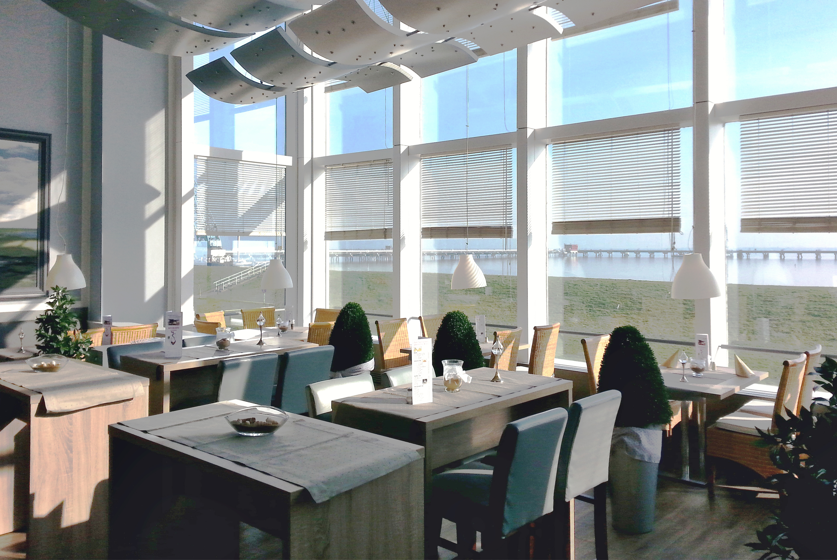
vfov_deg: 37.0
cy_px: 280
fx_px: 838
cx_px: 418
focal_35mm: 36
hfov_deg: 53.1
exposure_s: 1/125
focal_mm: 24
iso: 100
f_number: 4
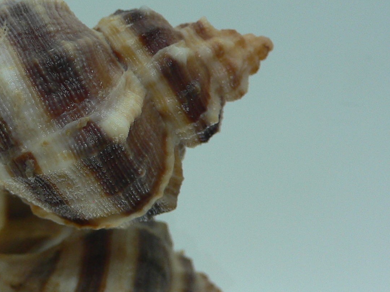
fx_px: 732
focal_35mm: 65
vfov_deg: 22.6
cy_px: 149
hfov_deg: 28.9
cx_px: 53
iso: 80
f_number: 2.8
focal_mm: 4.6
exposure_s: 1/60
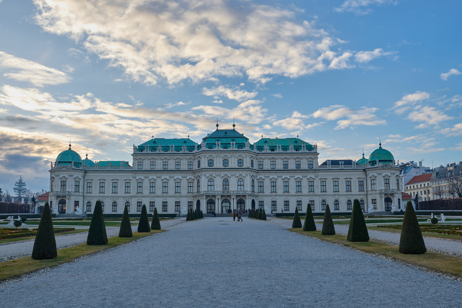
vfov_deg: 37.9
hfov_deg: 54.4
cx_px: 231
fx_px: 449
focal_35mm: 35
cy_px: 154
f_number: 8
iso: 200
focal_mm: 23.3
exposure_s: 1/125
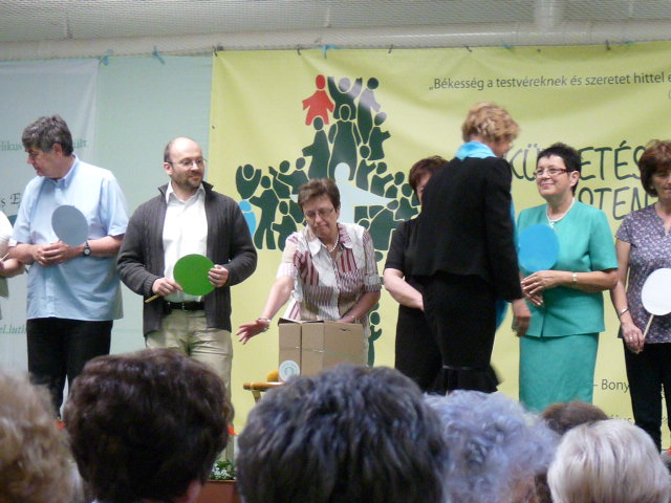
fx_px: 3218
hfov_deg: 11.9
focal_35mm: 166
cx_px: 336
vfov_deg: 8.9
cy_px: 252
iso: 400
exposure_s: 1/40
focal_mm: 16.7
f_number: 3.4
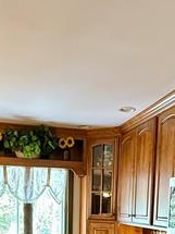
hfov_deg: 29.1
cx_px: 97
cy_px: 257
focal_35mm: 50
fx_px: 337
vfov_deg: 33.4
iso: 800
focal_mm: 2.22
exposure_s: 1/60
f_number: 2.2
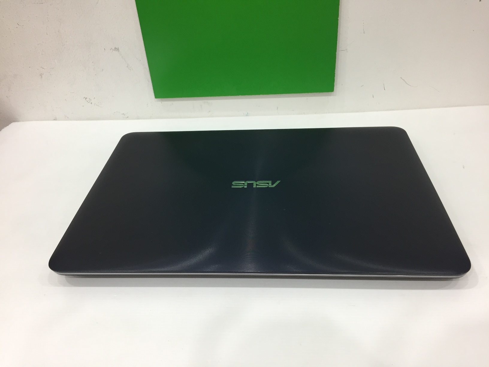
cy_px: 184
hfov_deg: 61.7
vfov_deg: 48.2
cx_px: 244
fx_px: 410
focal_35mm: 29
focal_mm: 4.15
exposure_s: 1/33
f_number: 2.2
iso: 80
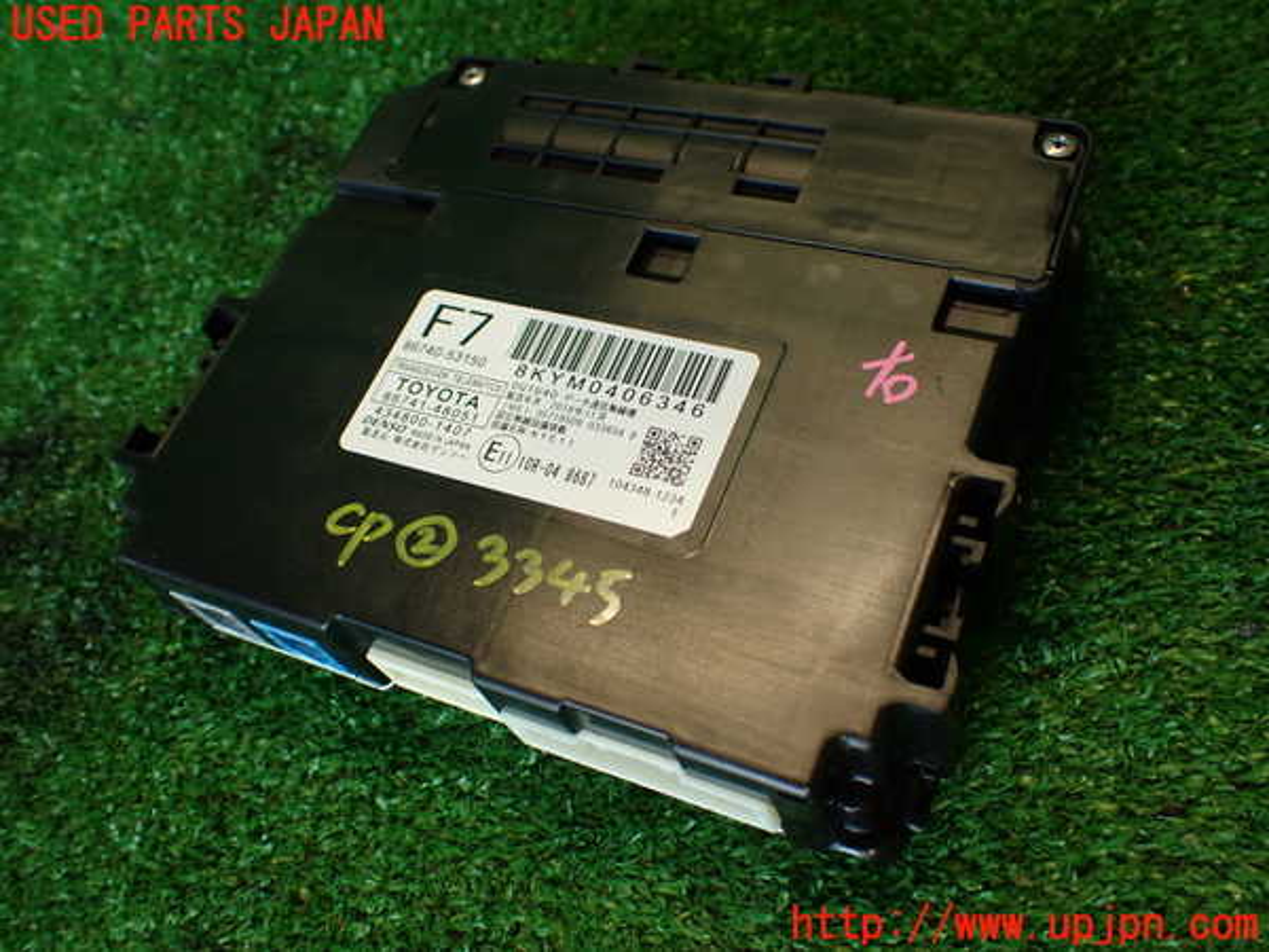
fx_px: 1173
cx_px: 634
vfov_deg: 44.2
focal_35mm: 32
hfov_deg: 56.8
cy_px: 476
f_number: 2.4
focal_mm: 5.79
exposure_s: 1/60
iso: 160
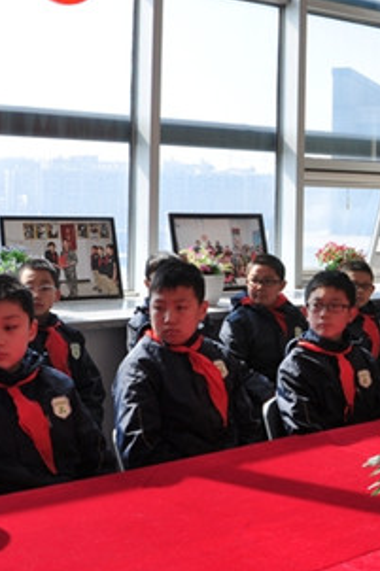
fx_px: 919
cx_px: 320
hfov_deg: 22.9
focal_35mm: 58
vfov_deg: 34.2
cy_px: 194
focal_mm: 18
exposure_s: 1/125
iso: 200
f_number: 9
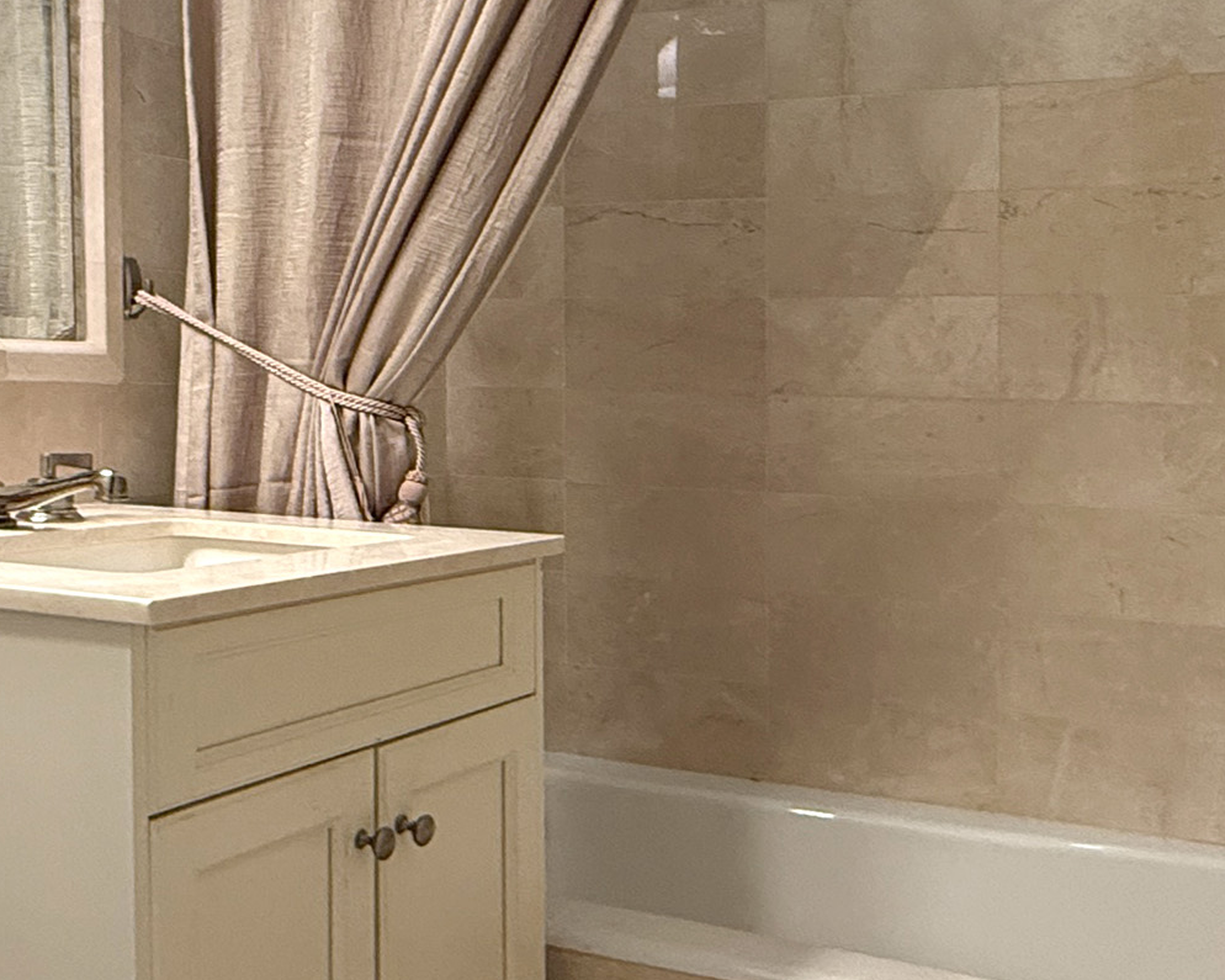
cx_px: 537
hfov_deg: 41.9
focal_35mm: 44
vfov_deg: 34.1
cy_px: 542
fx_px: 1595
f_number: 2.2
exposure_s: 1/120
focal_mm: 2.22
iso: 250
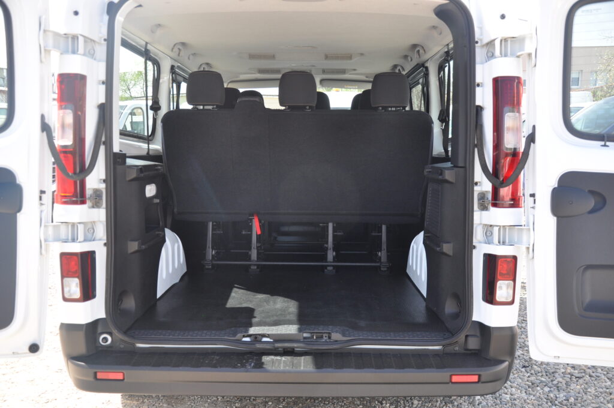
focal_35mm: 36
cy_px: 204
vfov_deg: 36.8
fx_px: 613
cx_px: 307
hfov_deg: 53.2
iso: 400
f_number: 5
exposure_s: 1/100
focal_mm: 24
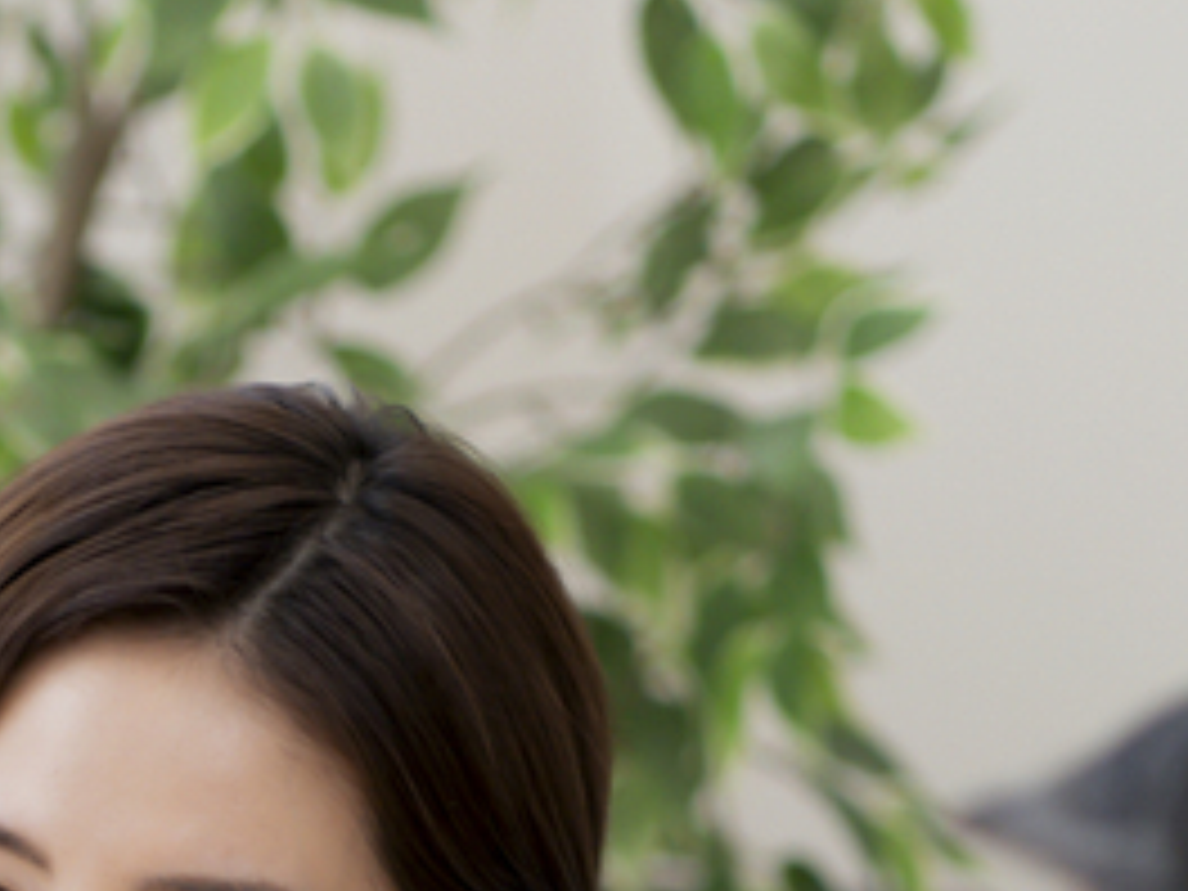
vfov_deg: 4.0
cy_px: 1508
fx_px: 12767
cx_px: -468
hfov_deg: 5.3
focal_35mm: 372
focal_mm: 85
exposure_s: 1/250
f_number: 2.2
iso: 500
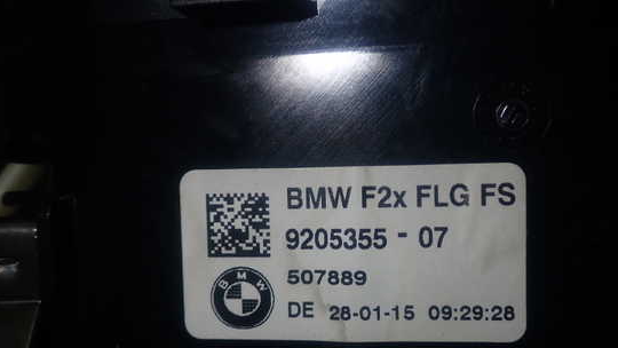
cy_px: 221
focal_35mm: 46
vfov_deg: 25.9
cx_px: 339
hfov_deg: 44.5
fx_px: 754
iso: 200
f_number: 8
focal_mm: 6.83
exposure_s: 1/40
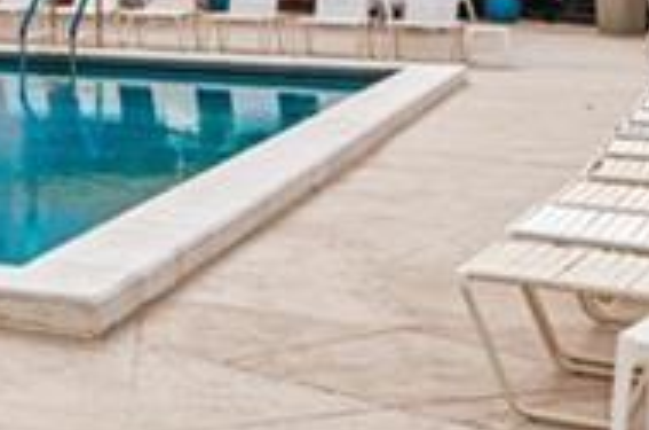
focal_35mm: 106
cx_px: -429
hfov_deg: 16.8
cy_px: -181
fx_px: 1901
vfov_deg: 12.4
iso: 200
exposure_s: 1/400
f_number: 10
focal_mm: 13
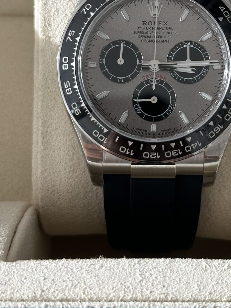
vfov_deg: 17.8
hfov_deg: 13.6
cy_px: 51
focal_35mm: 109
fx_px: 969
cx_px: 168
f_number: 1.78
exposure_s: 1/182
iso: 64
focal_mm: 6.86
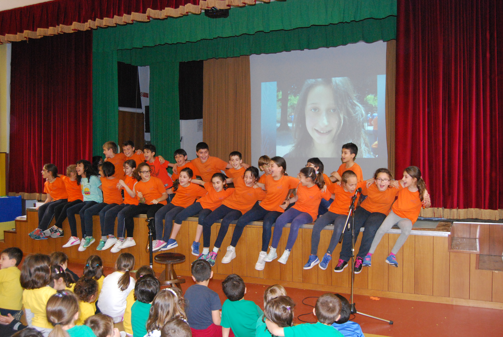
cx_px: 252
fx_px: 483
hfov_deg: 55.0
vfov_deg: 38.5
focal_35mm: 34
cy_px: 168
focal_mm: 23
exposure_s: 1/50
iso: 1600
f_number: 4.5
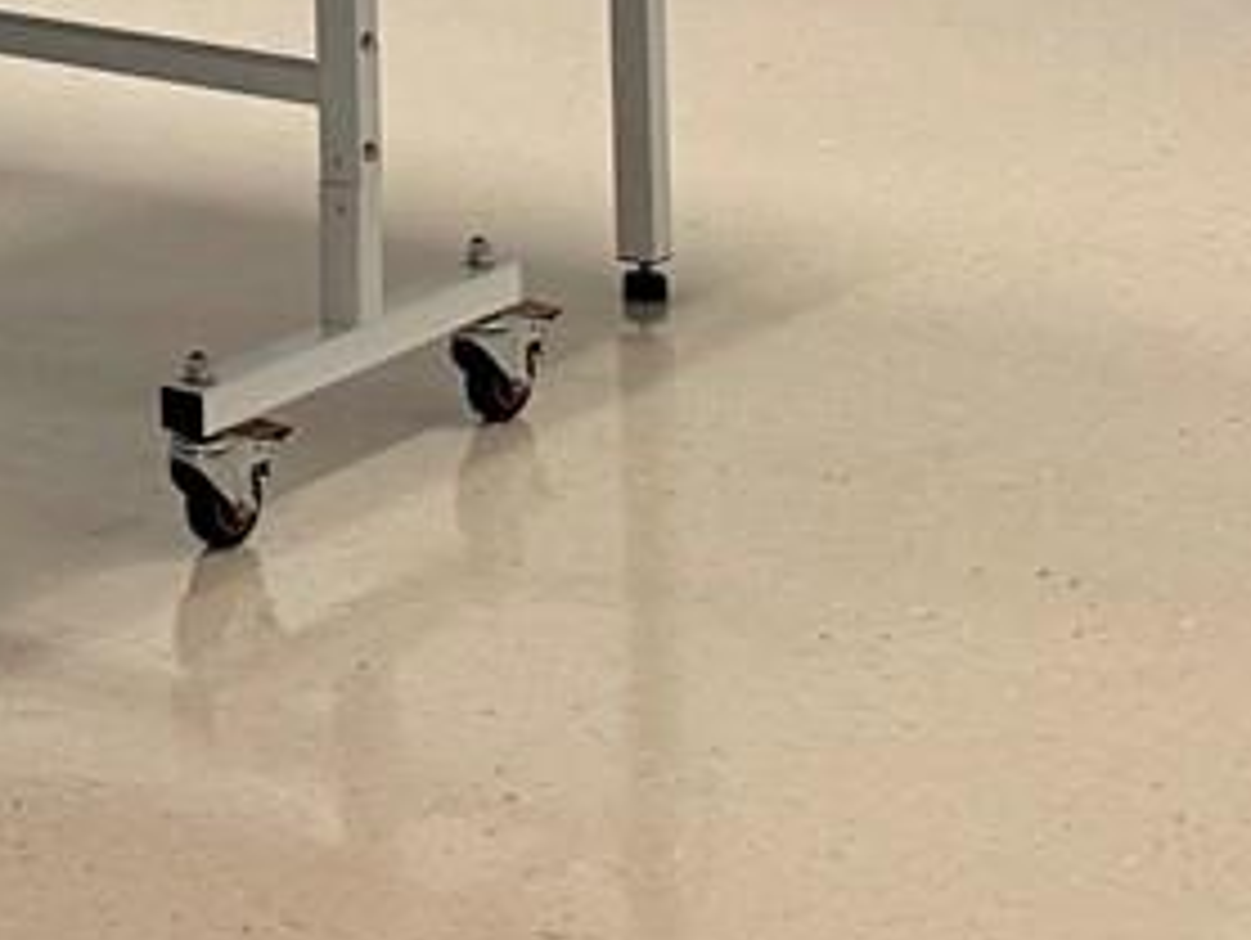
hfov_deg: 11.5
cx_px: -1845
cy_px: -873
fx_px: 4992
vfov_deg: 10.0
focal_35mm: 138
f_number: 1.78
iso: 100
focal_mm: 6.76
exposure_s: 1/120
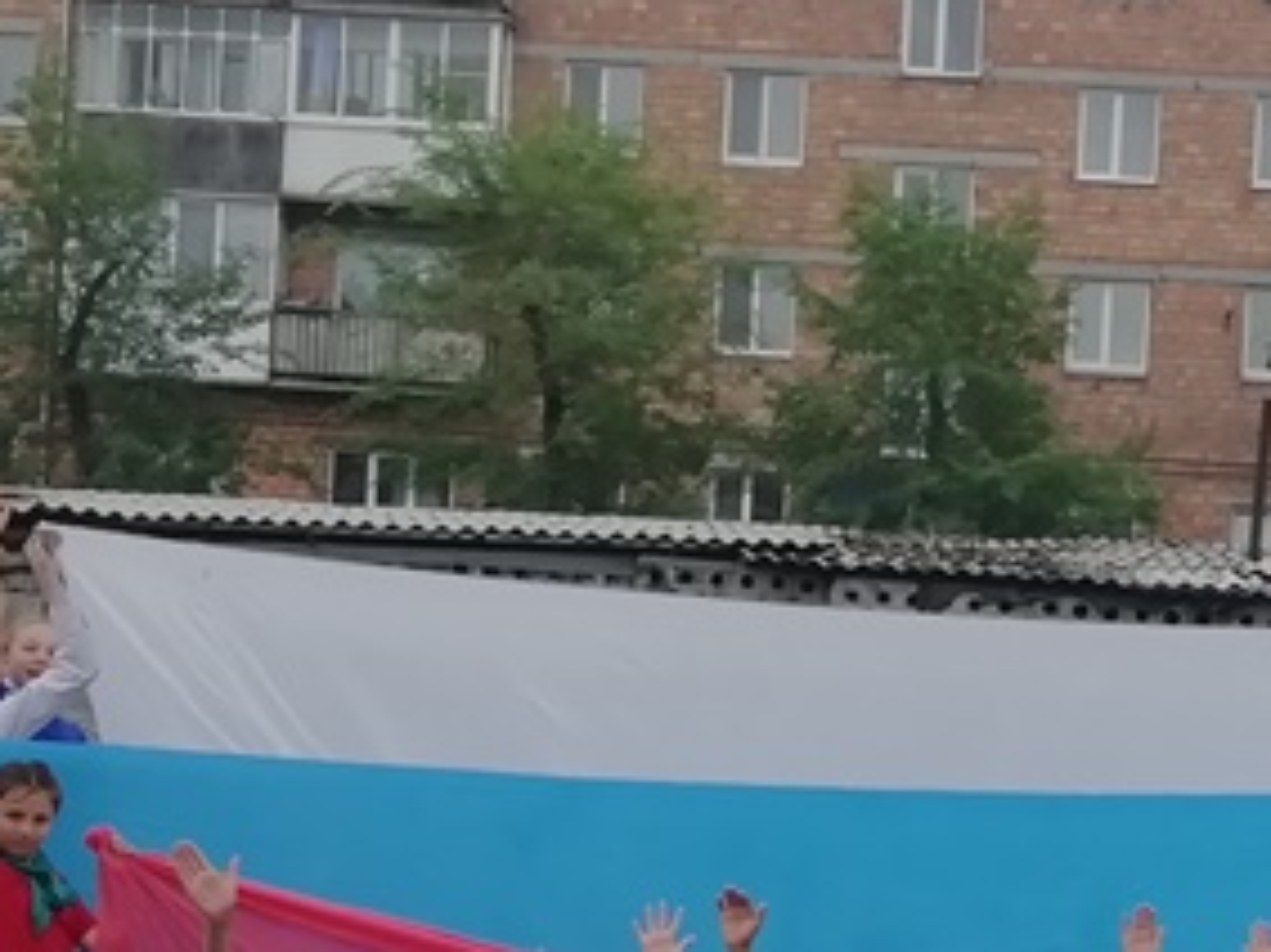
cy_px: 768
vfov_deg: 15.9
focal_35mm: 92
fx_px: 3377
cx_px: 1073
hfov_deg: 21.0
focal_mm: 3.21
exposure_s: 1/671
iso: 50
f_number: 2.2
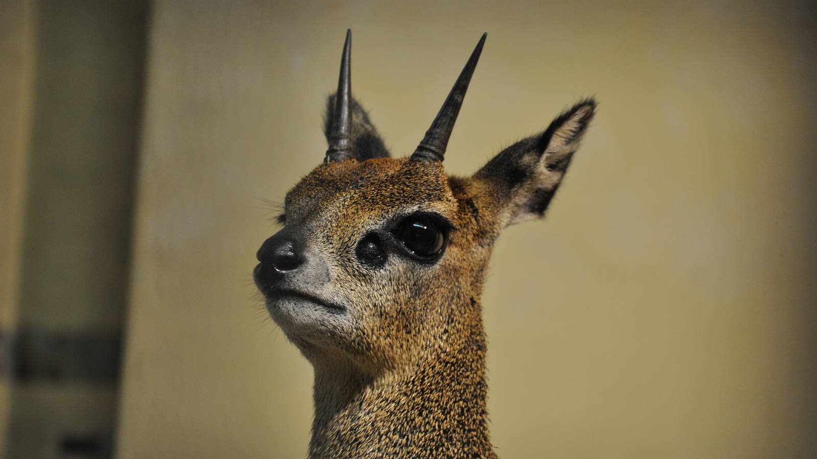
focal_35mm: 161
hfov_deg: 13.4
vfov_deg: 7.5
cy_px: 242
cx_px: 409
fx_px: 3488
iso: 800
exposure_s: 1/125
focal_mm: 102
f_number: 4.5
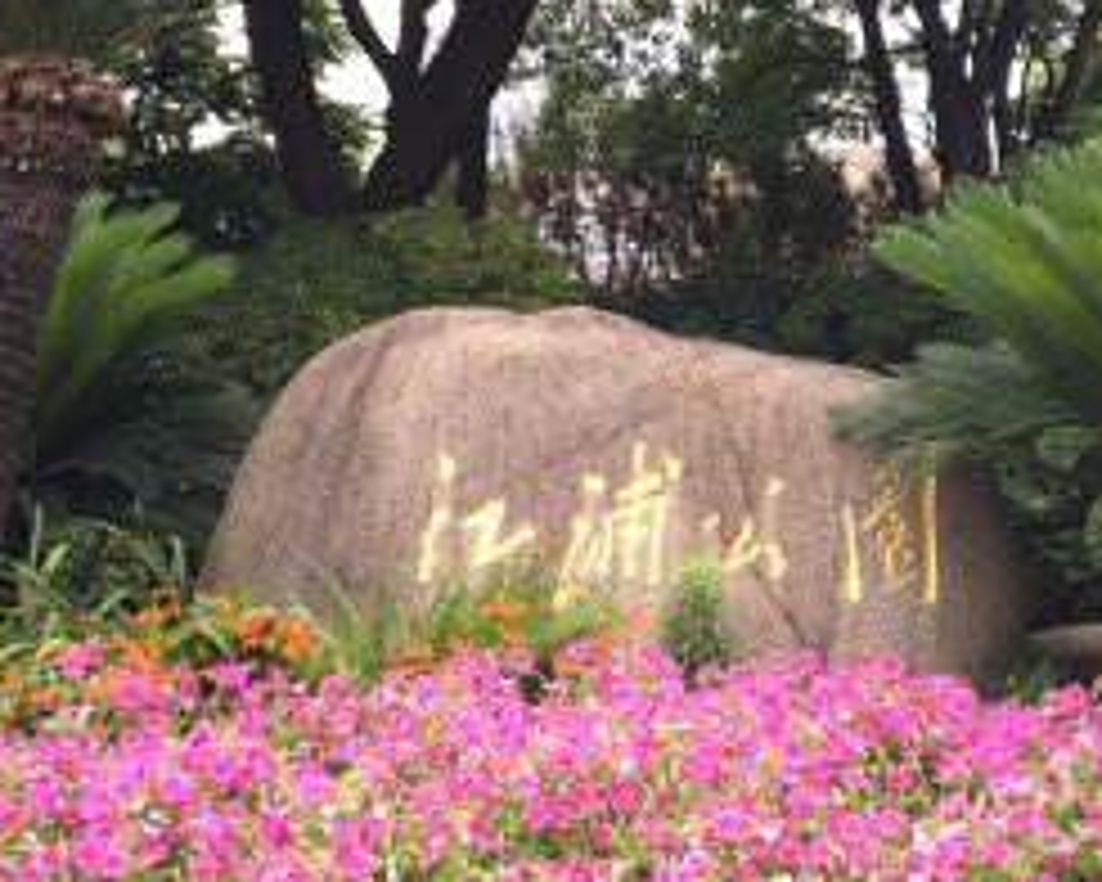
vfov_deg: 18.8
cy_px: 200
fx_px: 2642
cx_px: 747
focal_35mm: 81
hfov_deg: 23.4
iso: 25
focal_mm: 4.15
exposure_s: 1/100
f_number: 2.2
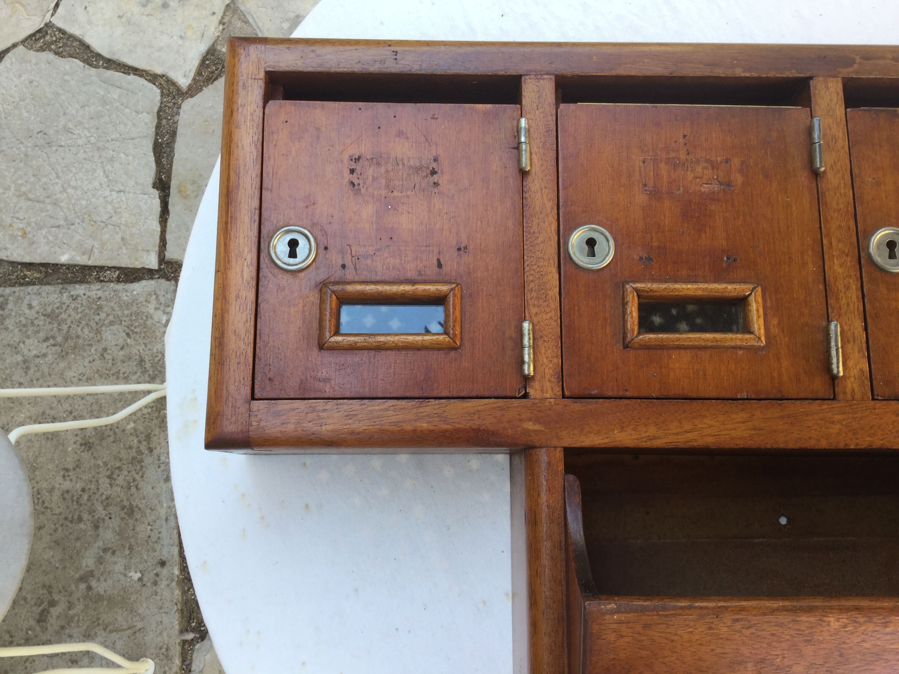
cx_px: 450
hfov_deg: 58.4
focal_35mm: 31
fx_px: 805
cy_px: 337
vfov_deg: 45.4
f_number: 2.4
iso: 25
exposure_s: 1/50
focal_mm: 3.3
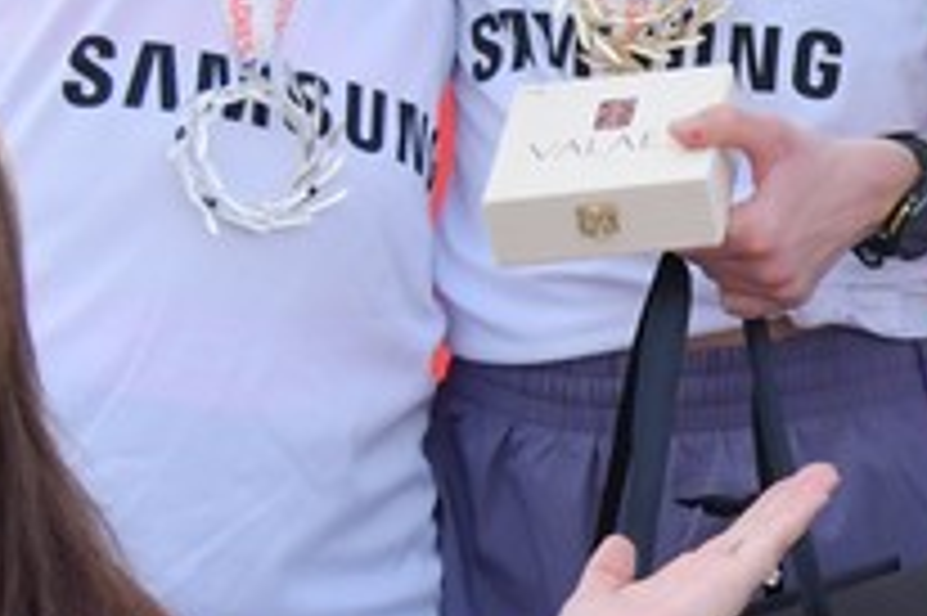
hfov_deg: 11.5
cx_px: 1174
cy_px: 391
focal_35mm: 175
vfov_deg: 7.8
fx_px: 4503
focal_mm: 30
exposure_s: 1/4000
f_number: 4
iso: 800
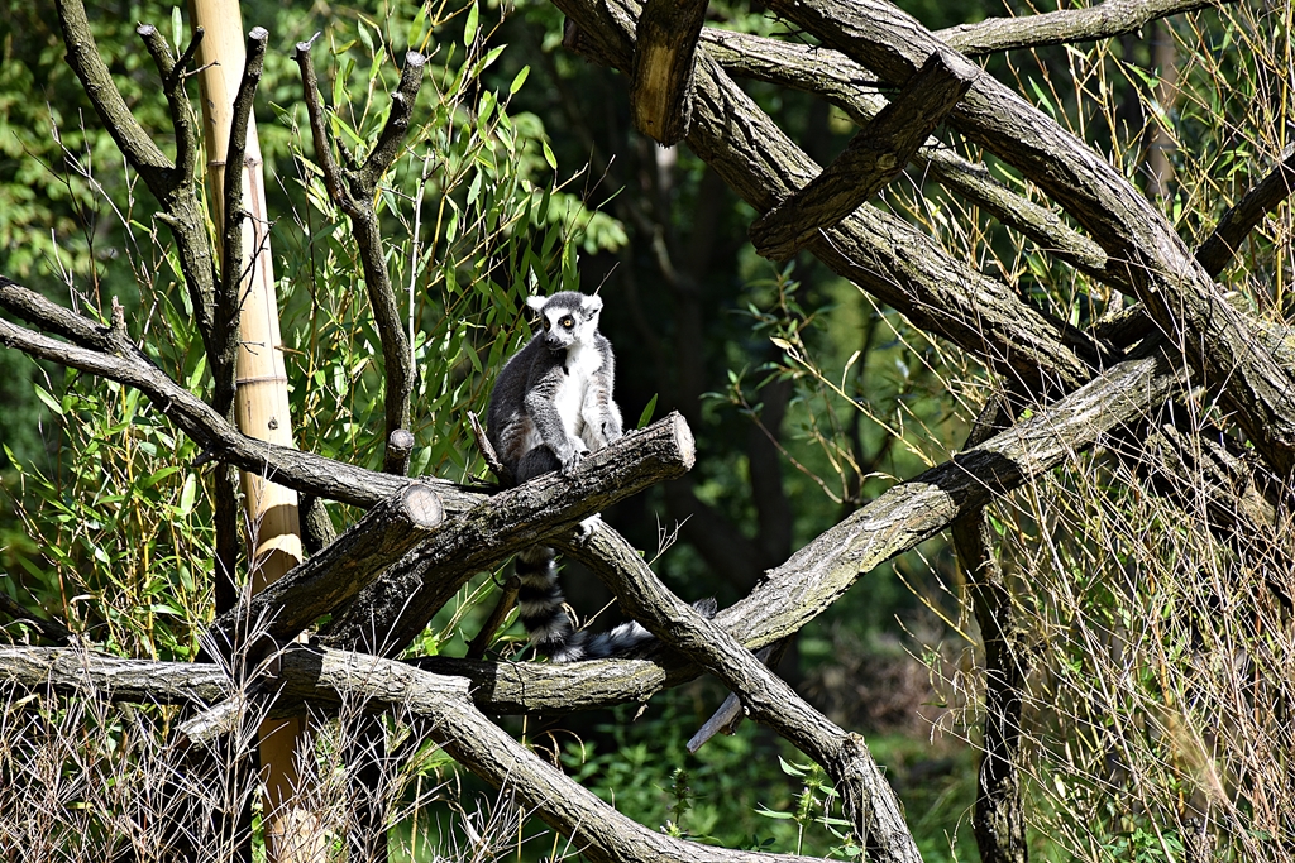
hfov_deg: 9.8
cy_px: 432
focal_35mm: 210
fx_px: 7555
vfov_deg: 6.5
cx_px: 648
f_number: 5.6
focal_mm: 140
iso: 250
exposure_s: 1/500
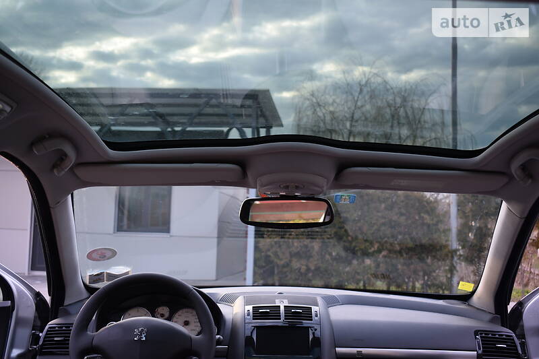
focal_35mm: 45
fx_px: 674
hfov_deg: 43.6
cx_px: 270
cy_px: 180
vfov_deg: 29.9
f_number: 5
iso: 400
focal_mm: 30
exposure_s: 1/125
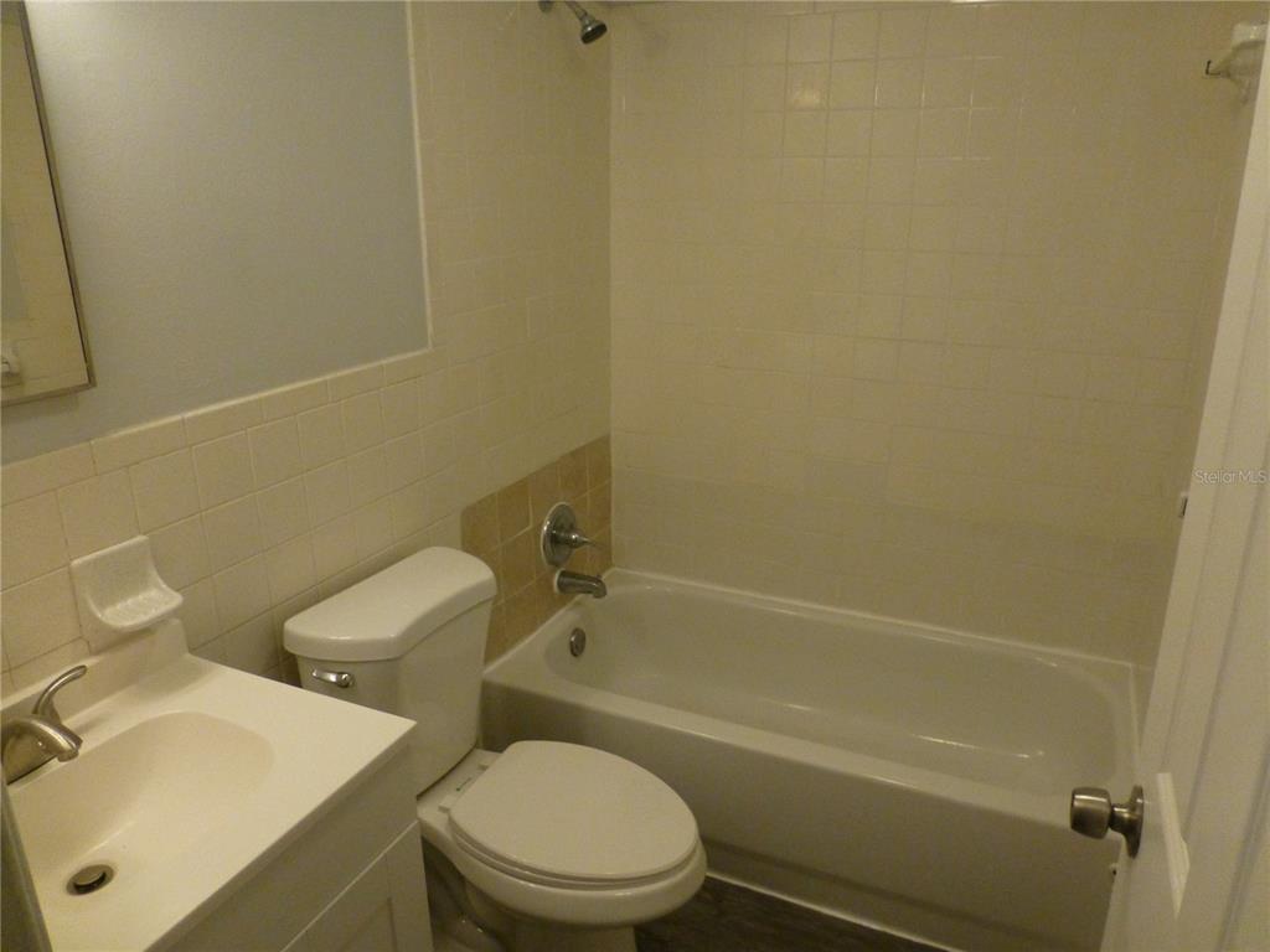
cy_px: 476
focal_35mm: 24
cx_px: 635
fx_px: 881
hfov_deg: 71.6
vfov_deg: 56.8
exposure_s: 1/125
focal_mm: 4.3
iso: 500
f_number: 3.3
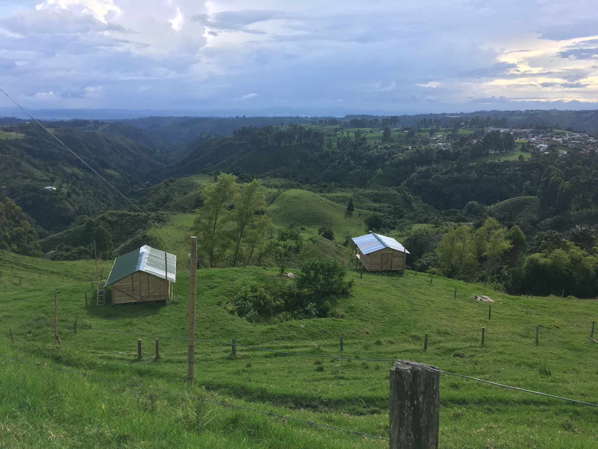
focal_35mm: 29
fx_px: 501
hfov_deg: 61.7
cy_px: 224
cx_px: 299
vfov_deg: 48.2
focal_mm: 4.15
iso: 25
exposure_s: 1/499
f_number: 2.2
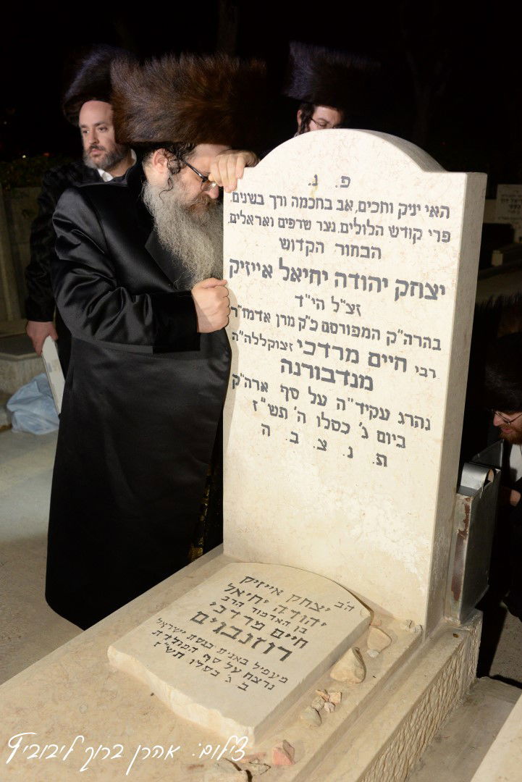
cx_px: 261
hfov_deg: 37.9
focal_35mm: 35
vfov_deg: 54.4
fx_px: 760
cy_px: 391
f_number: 5
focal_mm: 35
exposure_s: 1/60
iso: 2500
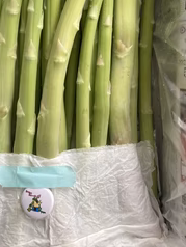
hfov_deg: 30.4
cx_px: 45
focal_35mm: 47
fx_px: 336
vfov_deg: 39.1
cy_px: 56
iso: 100
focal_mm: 3.99
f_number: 1.8
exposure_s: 1/60
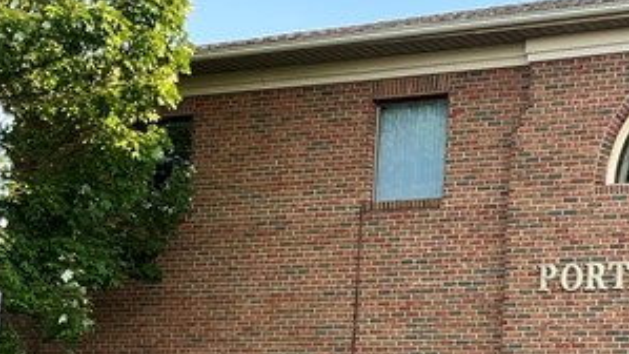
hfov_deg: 19.5
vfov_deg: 12.2
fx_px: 1617
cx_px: 913
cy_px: 432
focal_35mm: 97
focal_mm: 5.1
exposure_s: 1/416
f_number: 1.6
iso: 50
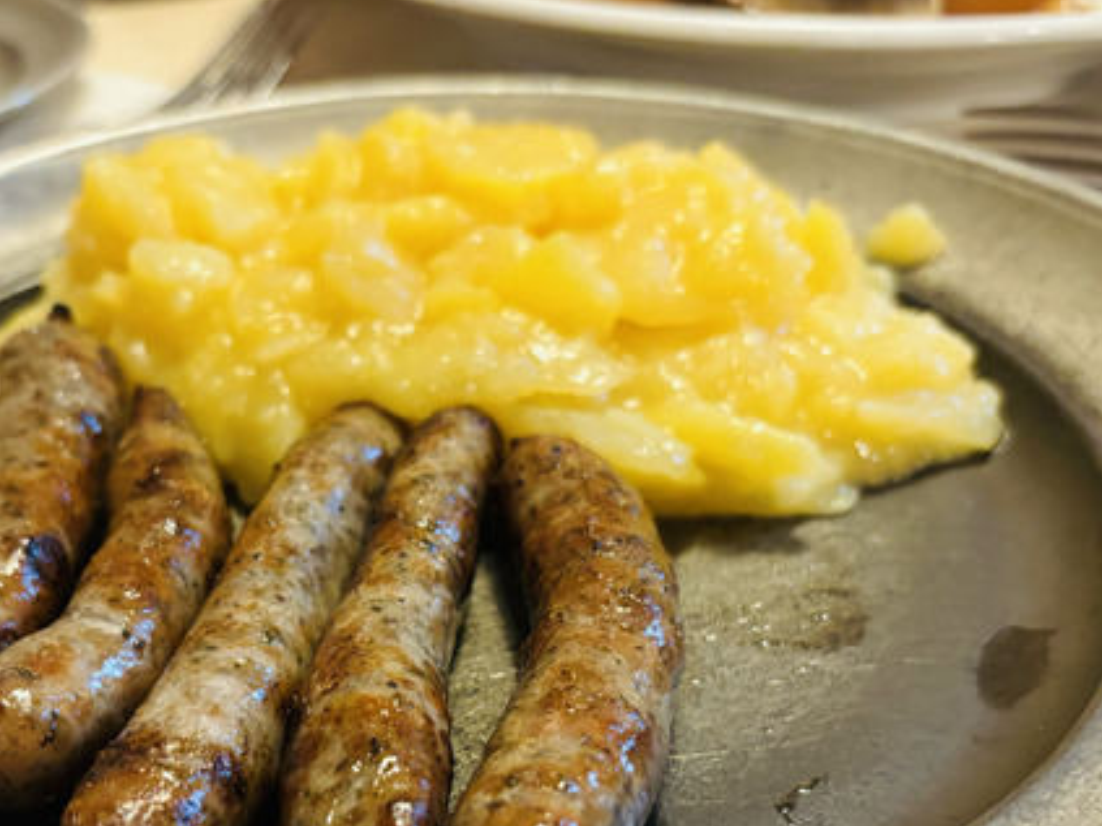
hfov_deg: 43.4
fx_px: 1369
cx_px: 388
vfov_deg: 33.0
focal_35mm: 43
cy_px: 601
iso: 500
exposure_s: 1/33
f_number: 1.6
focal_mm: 5.96
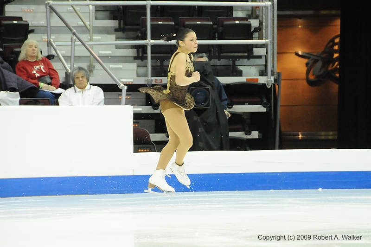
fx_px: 2086
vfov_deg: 6.8
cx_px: 186
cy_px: 124
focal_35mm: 202
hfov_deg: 10.2
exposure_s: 1/400
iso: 3200
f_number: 5.6
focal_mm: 135
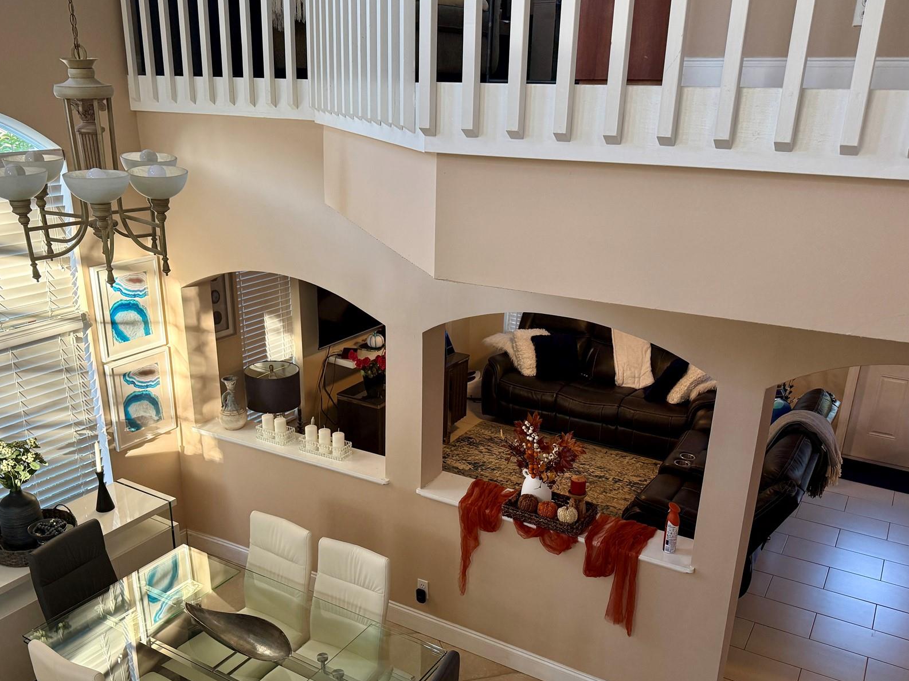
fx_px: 814
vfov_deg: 45.2
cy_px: 408
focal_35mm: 31
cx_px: 422
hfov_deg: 58.3
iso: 200
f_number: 1.78
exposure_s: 1/120
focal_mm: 6.76
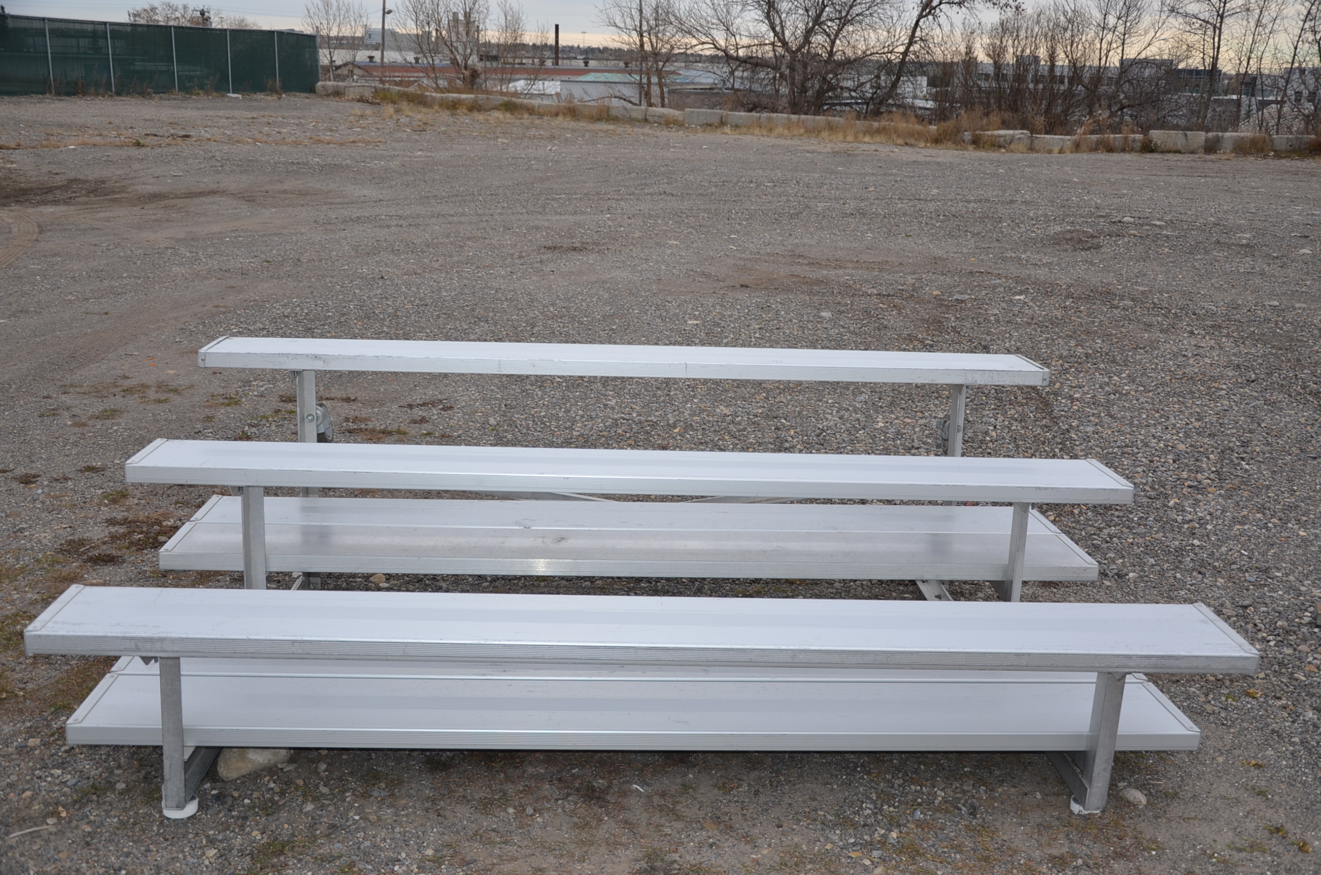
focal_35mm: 36
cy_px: 438
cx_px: 660
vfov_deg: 36.7
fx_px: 1318
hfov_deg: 53.2
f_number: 3.8
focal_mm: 24
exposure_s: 1/125
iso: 100
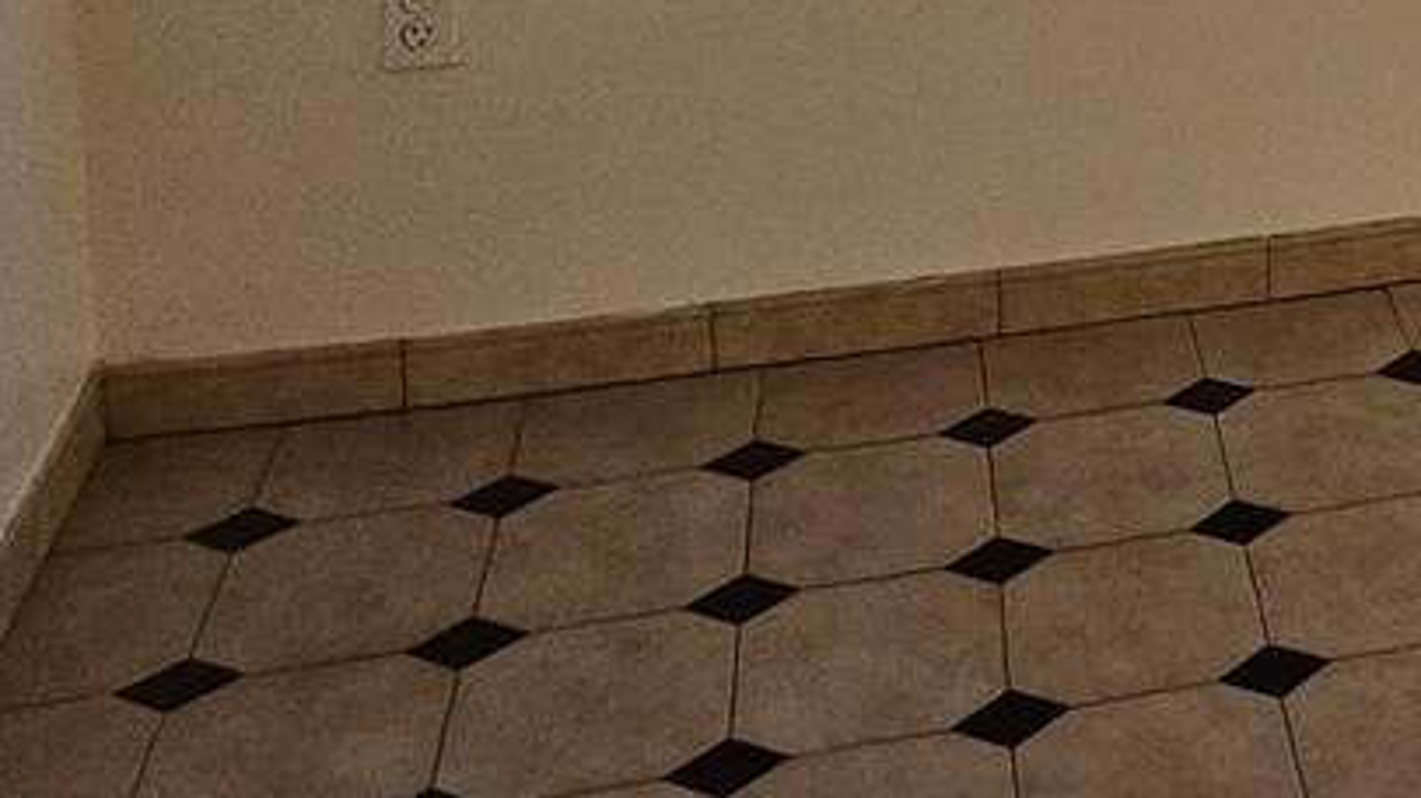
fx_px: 2975
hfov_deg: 22.1
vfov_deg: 14.1
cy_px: -462
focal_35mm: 79
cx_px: 2149
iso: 800
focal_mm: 5.4
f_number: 1.8
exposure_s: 1/120
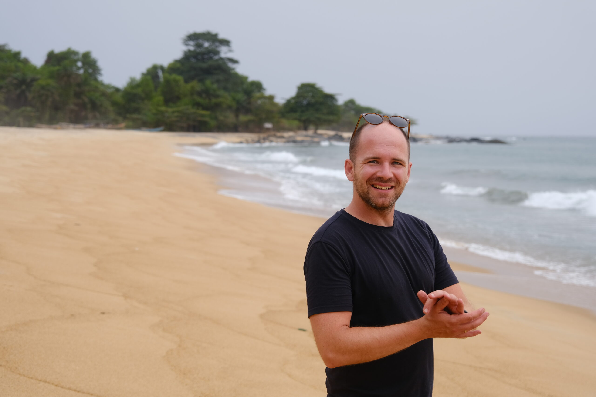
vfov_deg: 21.2
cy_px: 198
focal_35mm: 64
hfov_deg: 31.4
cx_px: 298
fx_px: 1060
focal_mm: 42.9
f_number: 4
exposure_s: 1/350
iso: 160
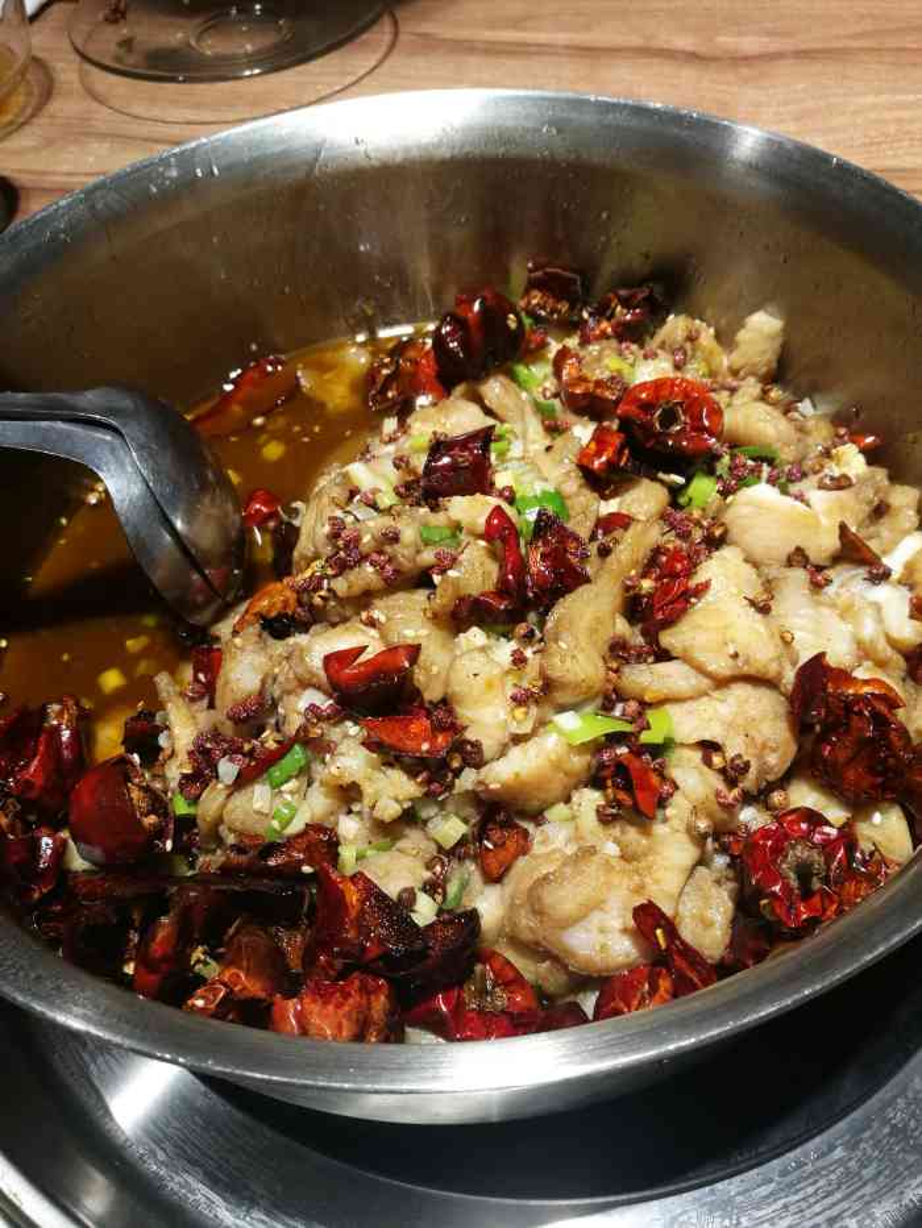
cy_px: 614
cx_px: 461
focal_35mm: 27
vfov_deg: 65.3
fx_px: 959
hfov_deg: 51.4
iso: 160
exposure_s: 1/50
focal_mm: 4.5
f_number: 2.2
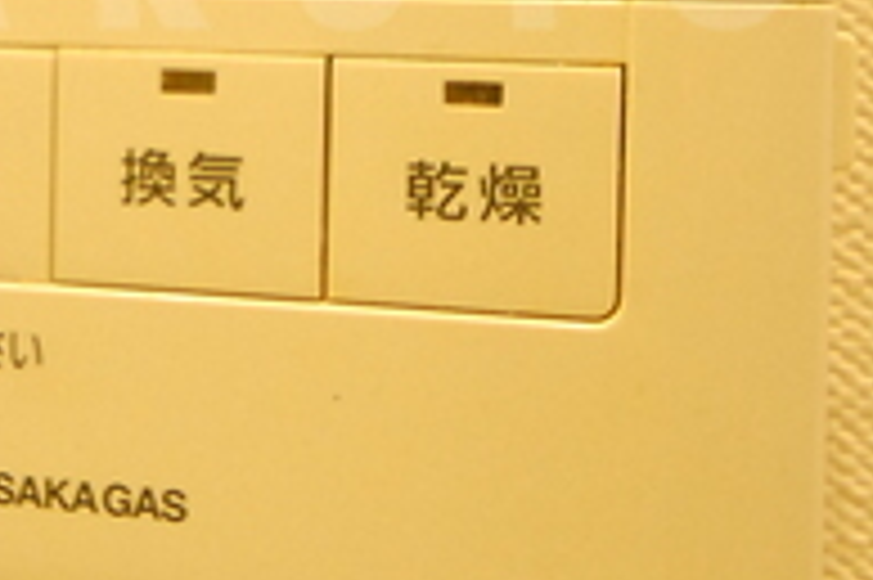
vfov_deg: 16.8
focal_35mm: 79
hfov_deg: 25.0
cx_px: 112
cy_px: -22
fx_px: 1914
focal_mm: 16
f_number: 5.6
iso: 1600
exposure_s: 1/20
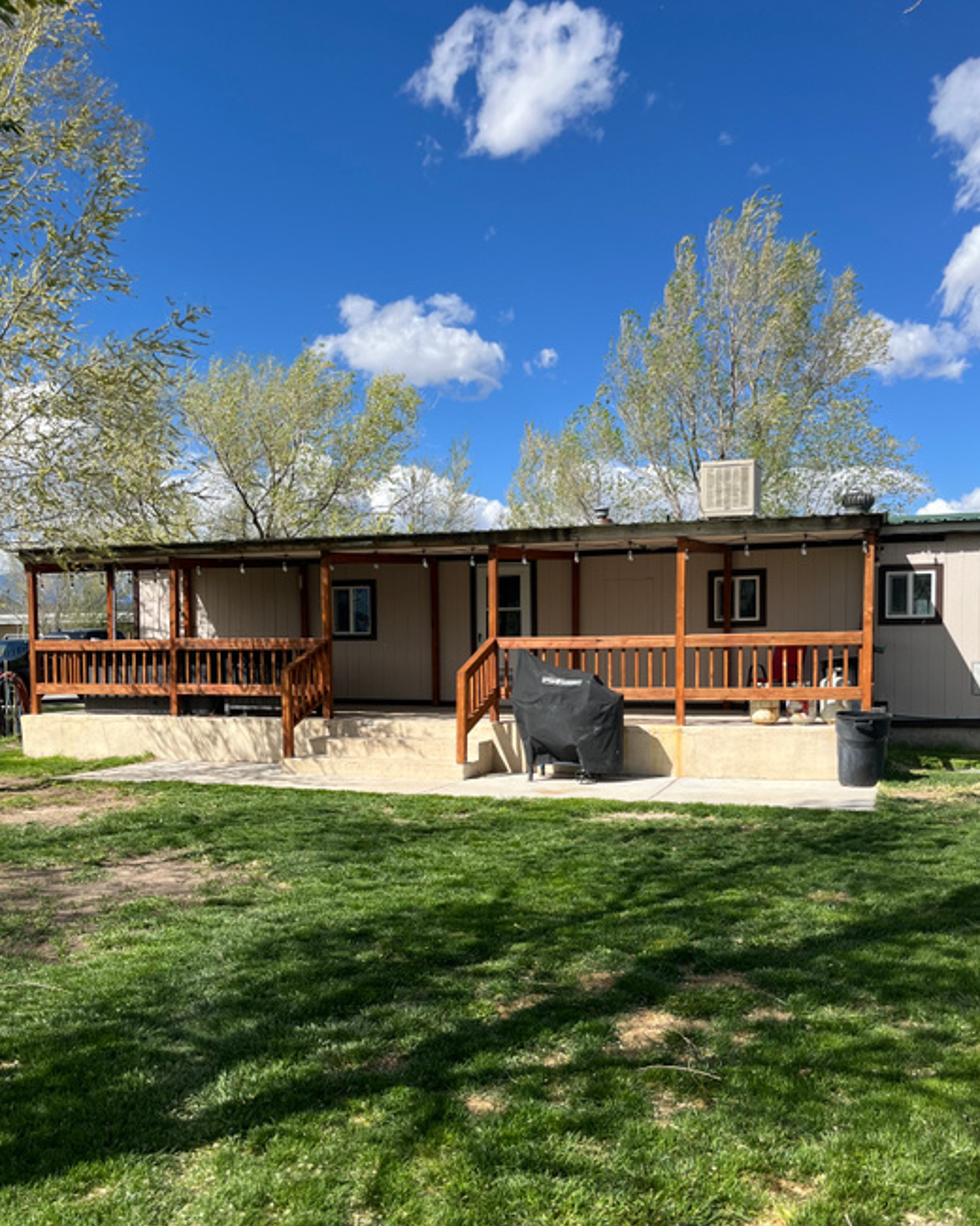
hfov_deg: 48.4
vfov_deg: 58.4
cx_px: 533
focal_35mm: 30
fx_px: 1088
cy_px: 719
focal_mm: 5.1
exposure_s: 1/3049
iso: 50
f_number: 1.6
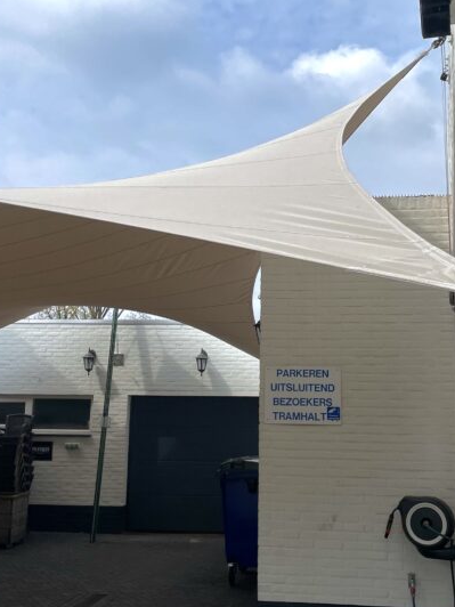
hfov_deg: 29.1
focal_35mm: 50
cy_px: 251
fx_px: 876
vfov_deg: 38.1
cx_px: 239
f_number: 1.6
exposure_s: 1/5291
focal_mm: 4.2
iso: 32
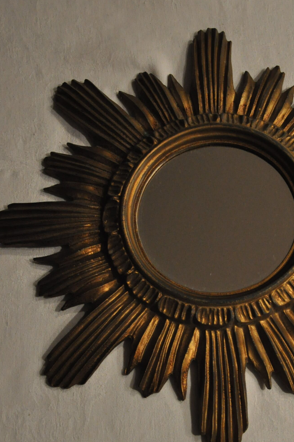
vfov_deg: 29.2
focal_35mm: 69
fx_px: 848
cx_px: 208
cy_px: 270
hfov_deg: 19.6
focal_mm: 28
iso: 1600
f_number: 4
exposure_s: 1/20
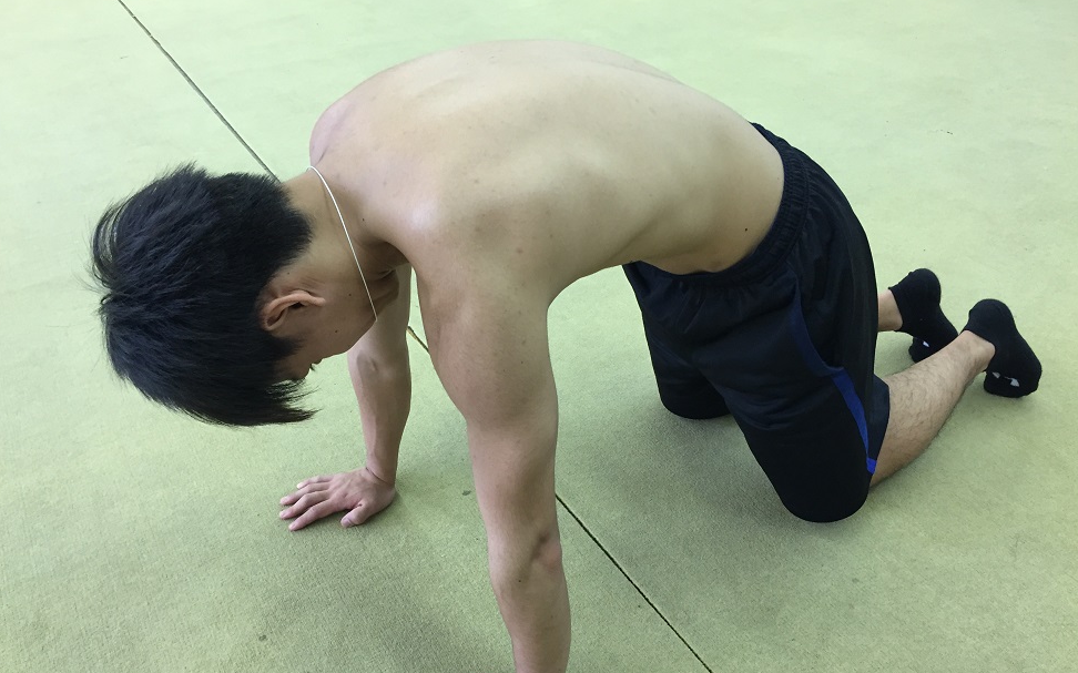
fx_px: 911
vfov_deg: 40.4
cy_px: 395
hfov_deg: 61.2
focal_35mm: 31
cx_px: 540
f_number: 2.2
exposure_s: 1/33
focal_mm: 4.15
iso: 64
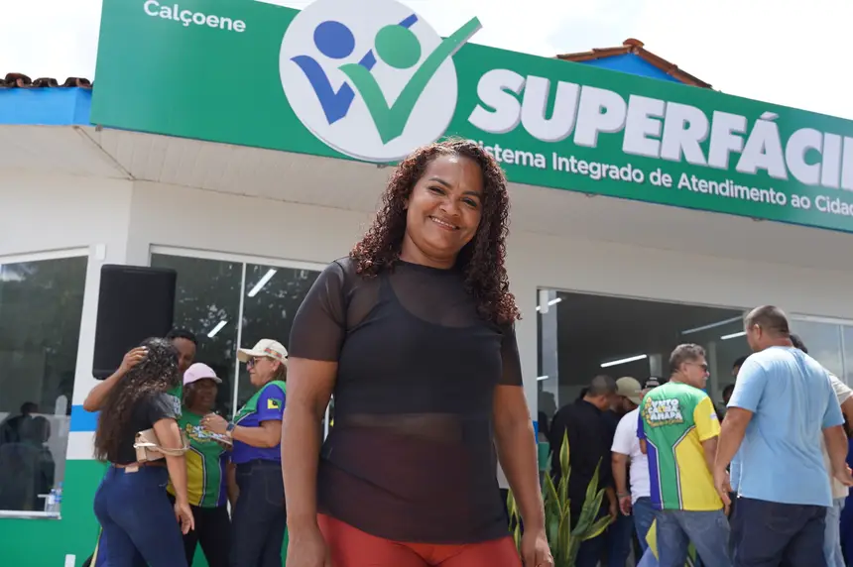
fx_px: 852
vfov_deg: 36.8
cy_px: 284
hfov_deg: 53.2
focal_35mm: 36
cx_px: 426
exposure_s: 1/250
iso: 100
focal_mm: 24
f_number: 4.5
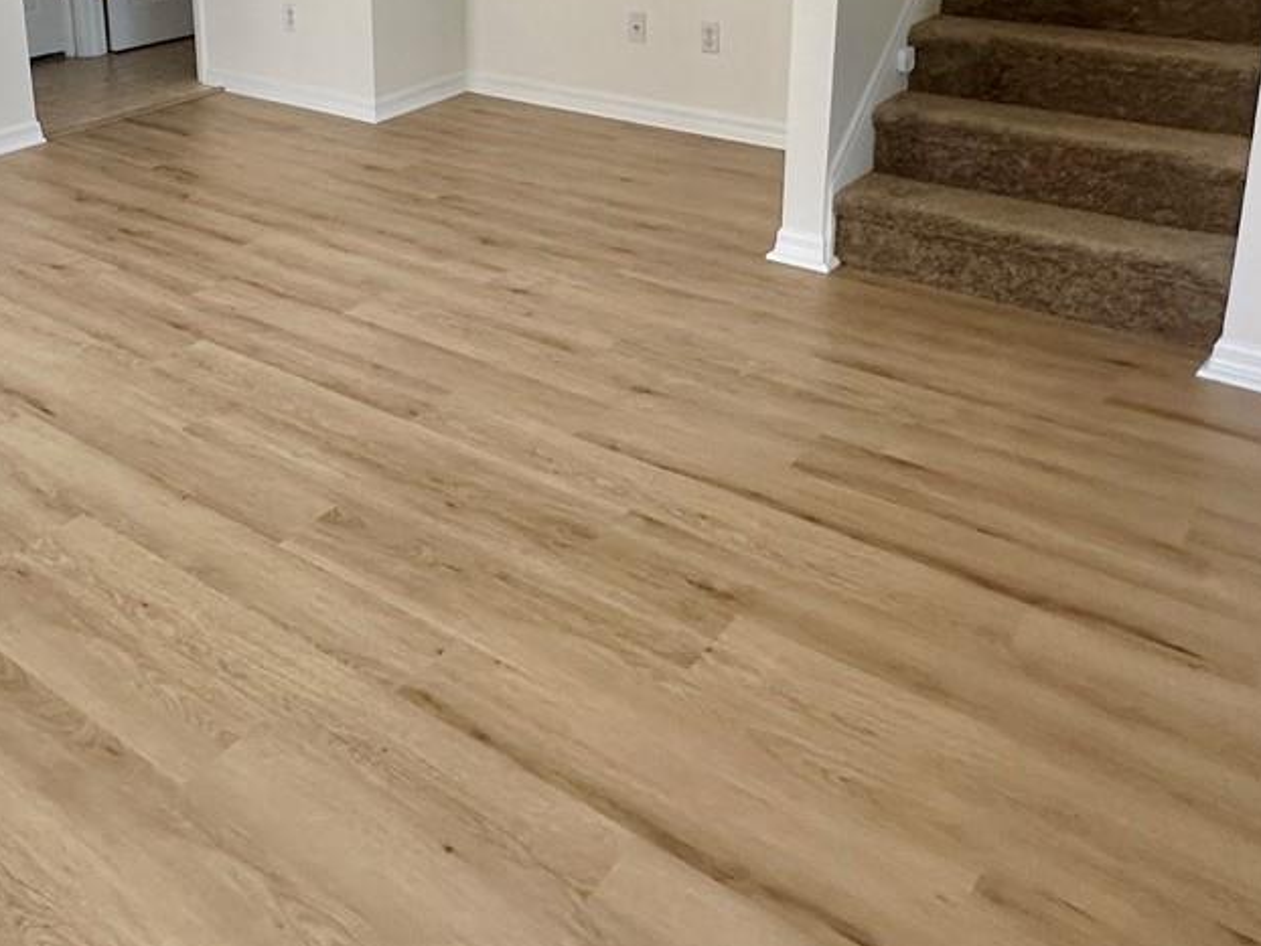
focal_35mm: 36
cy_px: 85
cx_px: 410
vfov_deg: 37.0
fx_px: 1312
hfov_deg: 50.3
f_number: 2.2
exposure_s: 1/99
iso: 200
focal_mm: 2.22
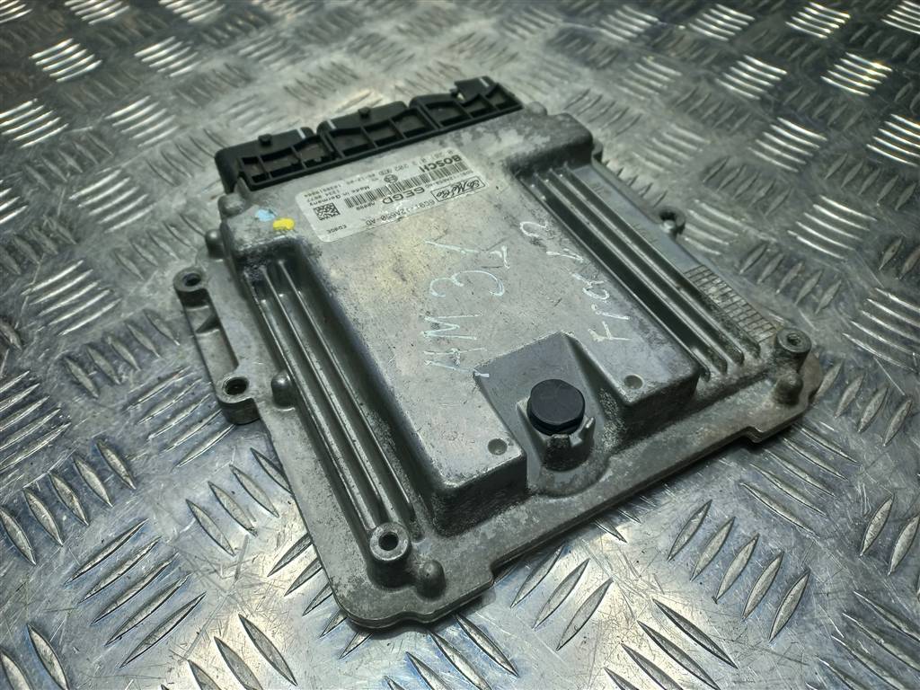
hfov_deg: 69.4
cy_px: 345
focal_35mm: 25
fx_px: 664
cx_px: 460
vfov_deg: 54.9
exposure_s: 1/100
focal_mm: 4.6
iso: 32
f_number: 1.8
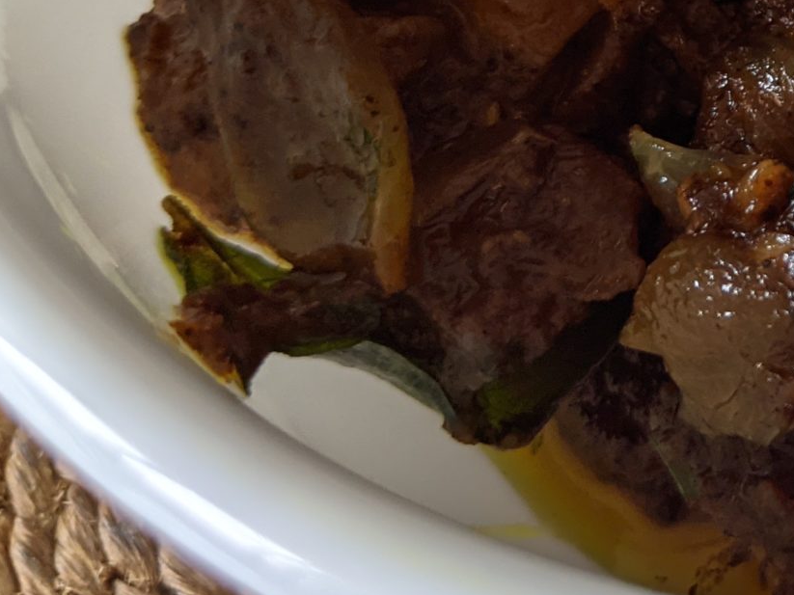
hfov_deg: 20.5
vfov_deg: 16.8
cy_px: -112
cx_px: 1123
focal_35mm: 84
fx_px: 1926
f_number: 1.8
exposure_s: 1/164
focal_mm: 4.44
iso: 45
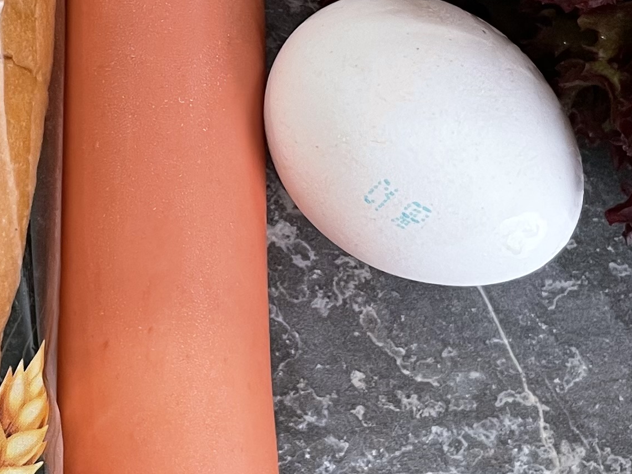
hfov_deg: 21.2
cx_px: 200
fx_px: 1680
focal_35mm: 92
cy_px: 80
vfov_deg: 15.9
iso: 125
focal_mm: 4.2
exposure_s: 1/50
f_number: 1.6
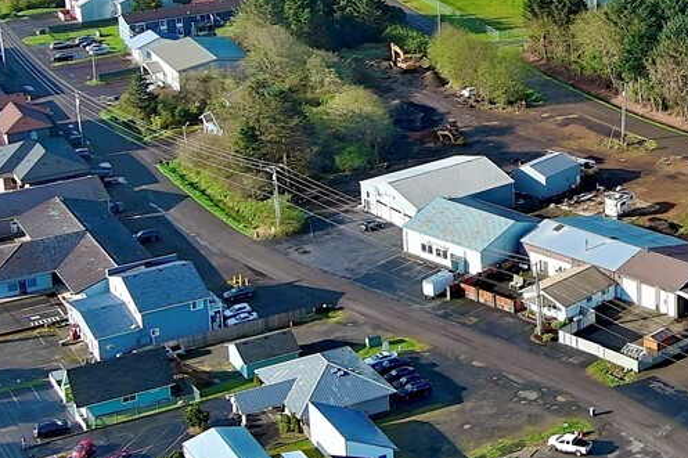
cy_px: 55
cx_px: 741
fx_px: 1891
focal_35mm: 99
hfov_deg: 19.8
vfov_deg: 13.7
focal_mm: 10.57
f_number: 2.8
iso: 100
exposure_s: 1/858
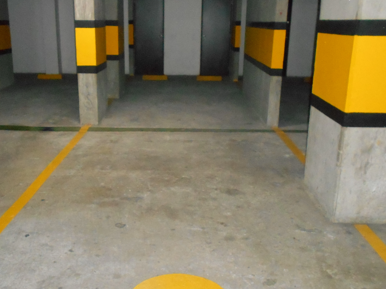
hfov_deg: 50.0
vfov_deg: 38.7
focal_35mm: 37
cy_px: 147
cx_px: 167
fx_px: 413
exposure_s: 1/25
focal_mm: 4.6
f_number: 3.2
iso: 900
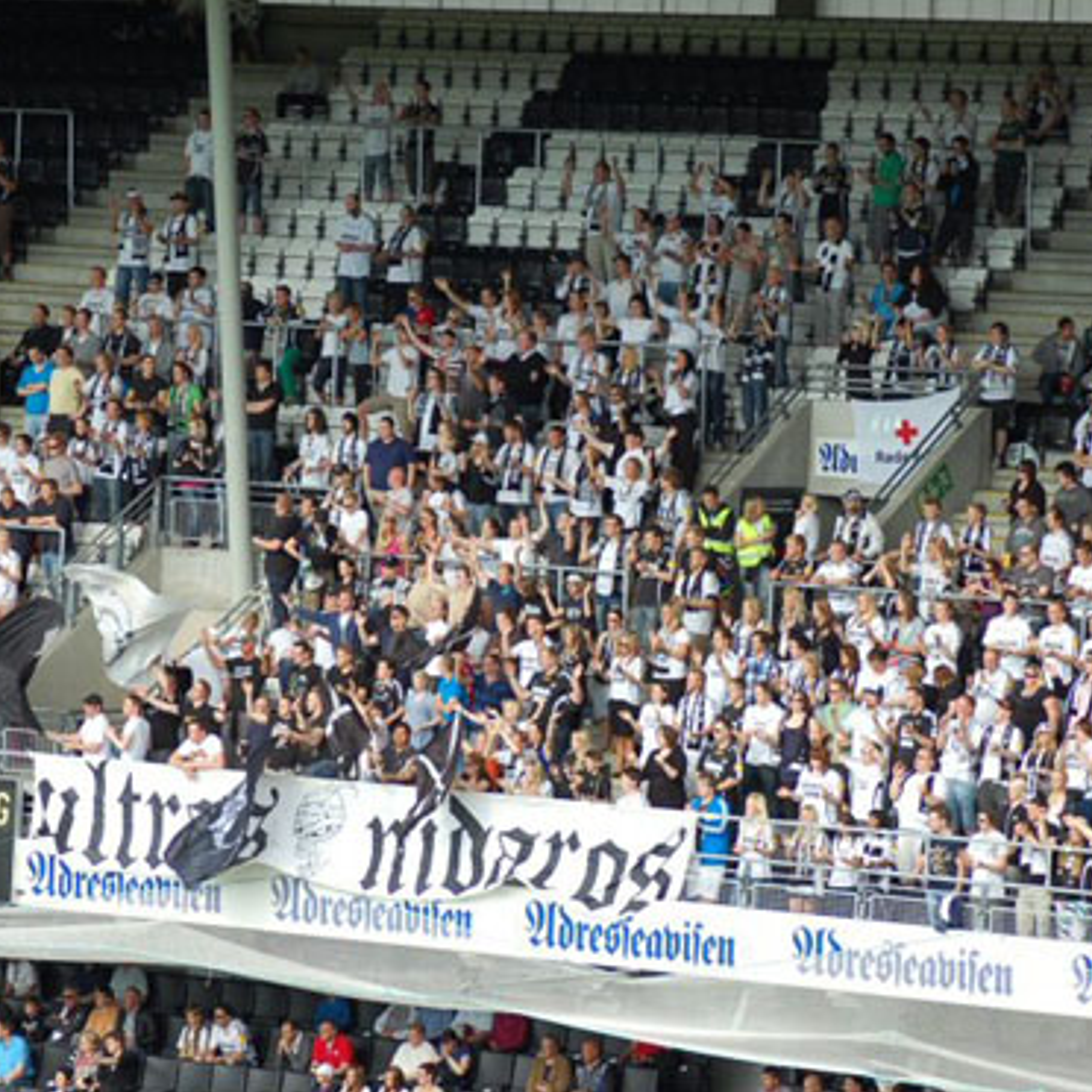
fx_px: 8280
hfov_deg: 7.5
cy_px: 546
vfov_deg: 7.5
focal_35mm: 232
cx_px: 600
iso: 400
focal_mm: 120
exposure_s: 1/500
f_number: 5.6
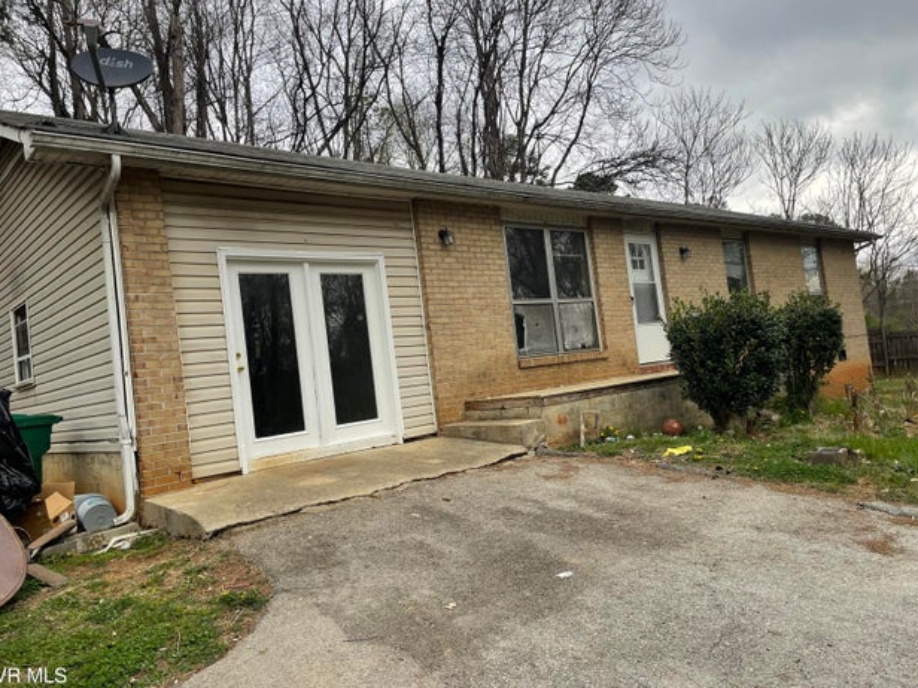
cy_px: 351
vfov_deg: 51.4
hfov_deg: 65.3
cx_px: 456
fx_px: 716
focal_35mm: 27
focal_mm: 4.2
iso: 32
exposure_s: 1/383
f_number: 1.6
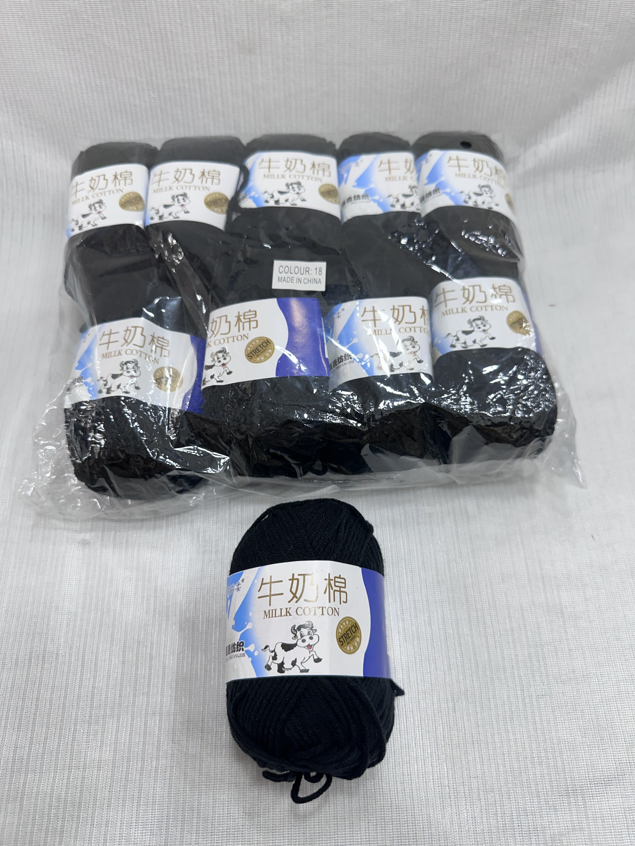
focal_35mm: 24
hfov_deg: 56.8
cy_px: 423
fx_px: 587
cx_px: 318
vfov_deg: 71.6
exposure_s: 1/100
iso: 125
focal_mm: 6.86
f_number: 1.78
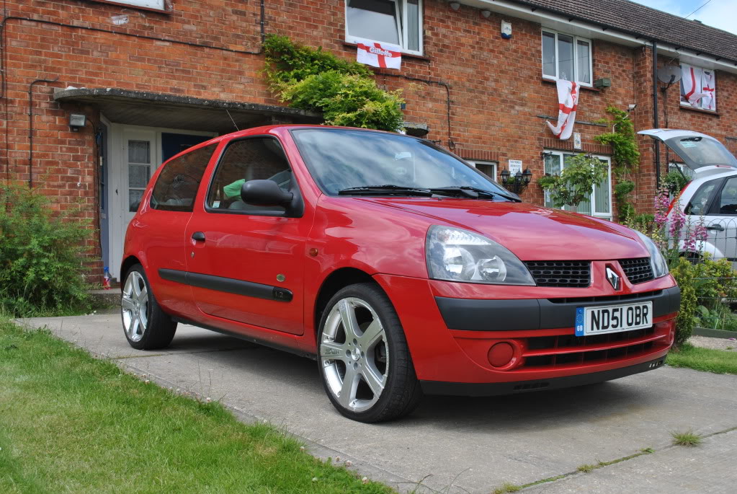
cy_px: 247
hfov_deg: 53.1
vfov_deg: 37.0
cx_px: 368
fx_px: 738
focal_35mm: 36
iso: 100
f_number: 8
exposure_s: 1/160
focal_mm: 24
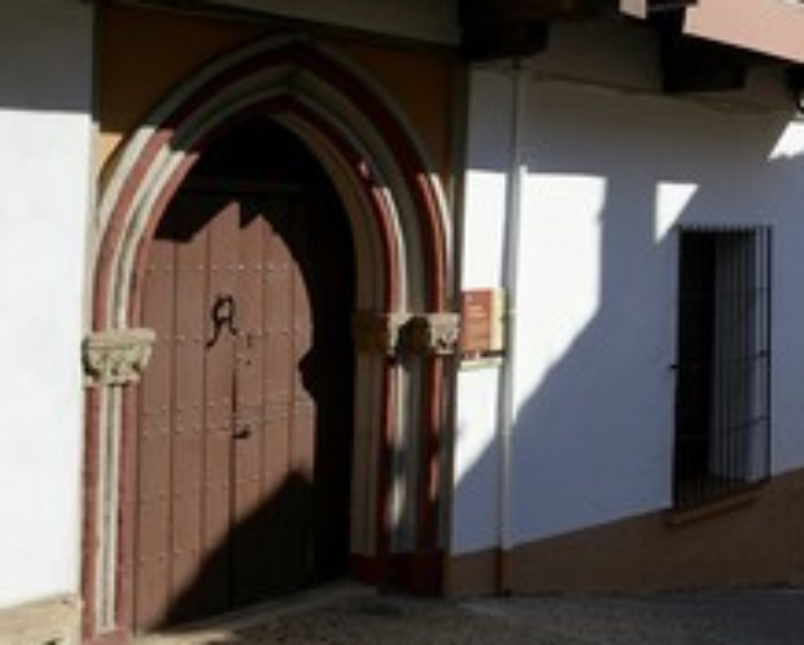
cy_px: 214
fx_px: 1334
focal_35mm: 56
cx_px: 767
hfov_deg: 31.5
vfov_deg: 27.0
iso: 100
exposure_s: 1/320
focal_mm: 31
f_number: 9
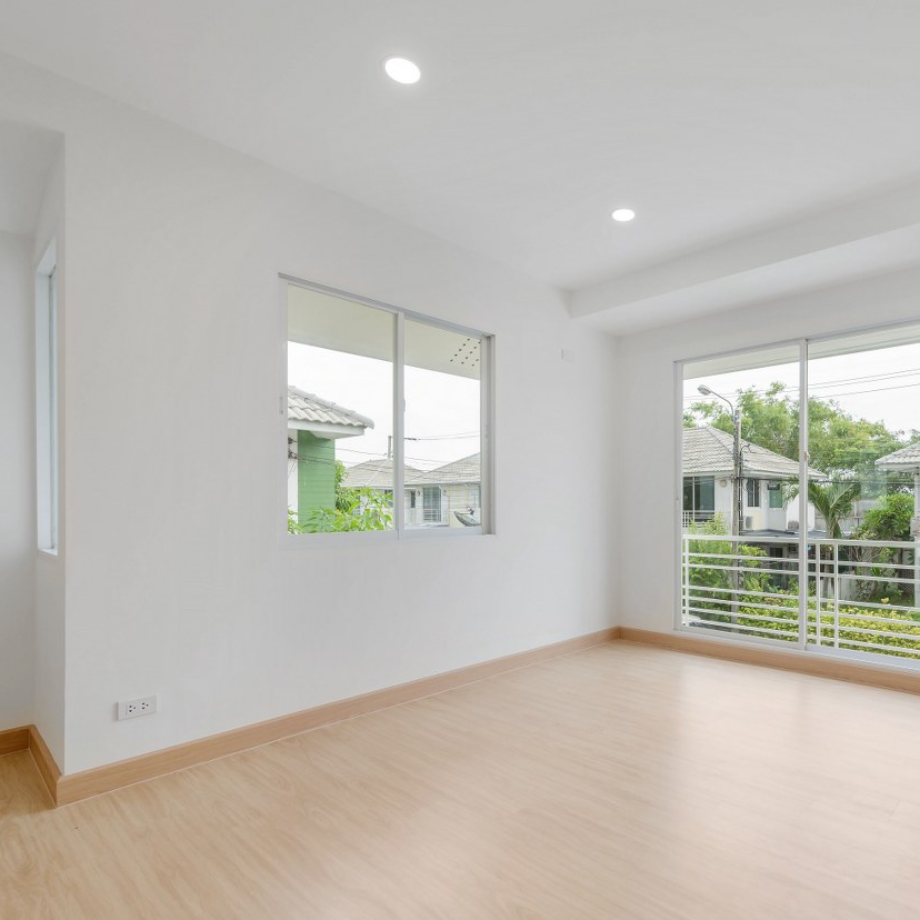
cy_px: 464
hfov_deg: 70.4
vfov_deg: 72.1
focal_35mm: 21
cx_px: 599
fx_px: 631
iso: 100
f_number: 5.6
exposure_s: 1/200
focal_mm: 16
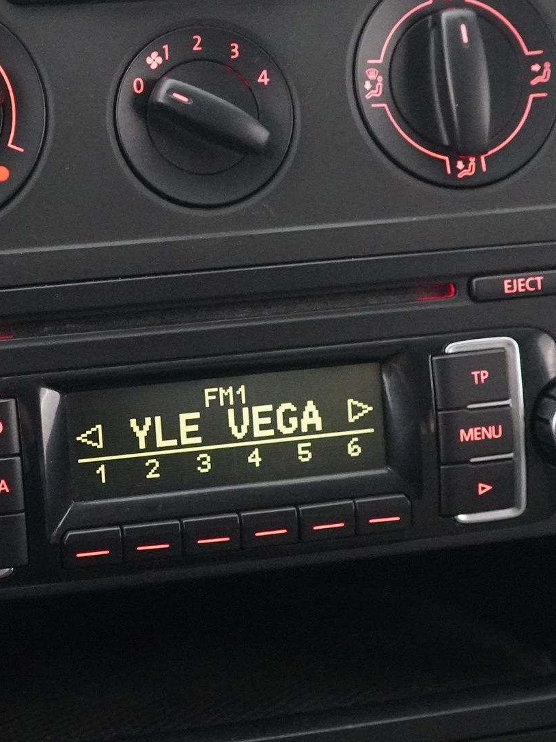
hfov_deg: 15.9
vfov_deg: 21.1
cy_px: 287
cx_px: 206
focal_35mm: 93
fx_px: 1992
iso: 6400
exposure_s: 1/15
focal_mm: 28
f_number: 3.5
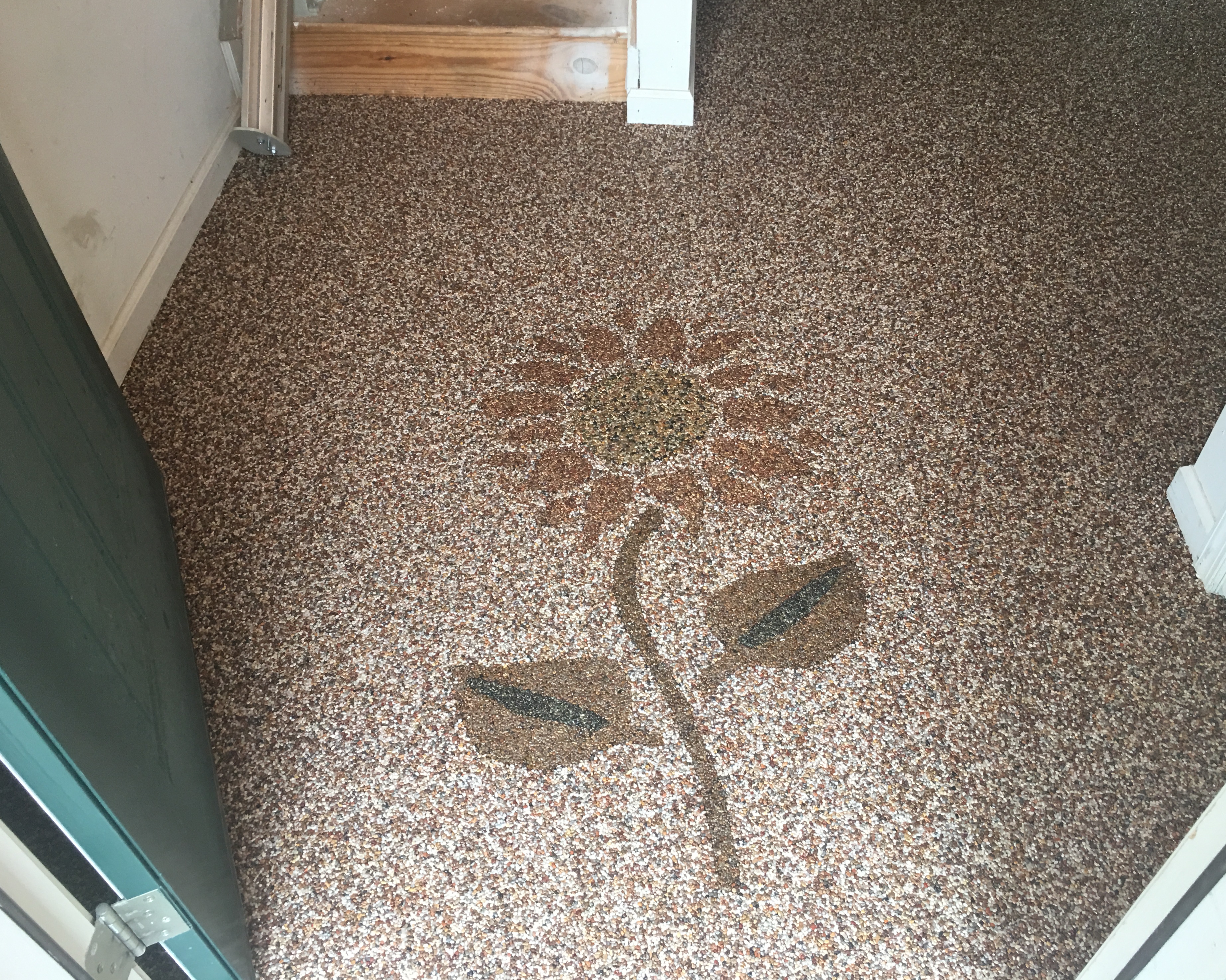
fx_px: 1125
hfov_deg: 57.1
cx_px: 655
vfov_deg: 47.1
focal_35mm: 31
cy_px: 486
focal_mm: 4.15
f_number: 2.2
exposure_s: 1/15
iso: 40
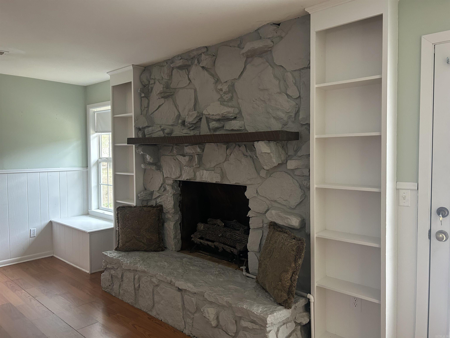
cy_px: 169
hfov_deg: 67.3
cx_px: 225
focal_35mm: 26
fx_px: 338
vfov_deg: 53.1
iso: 250
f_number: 1.5
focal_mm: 5.7
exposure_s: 1/60
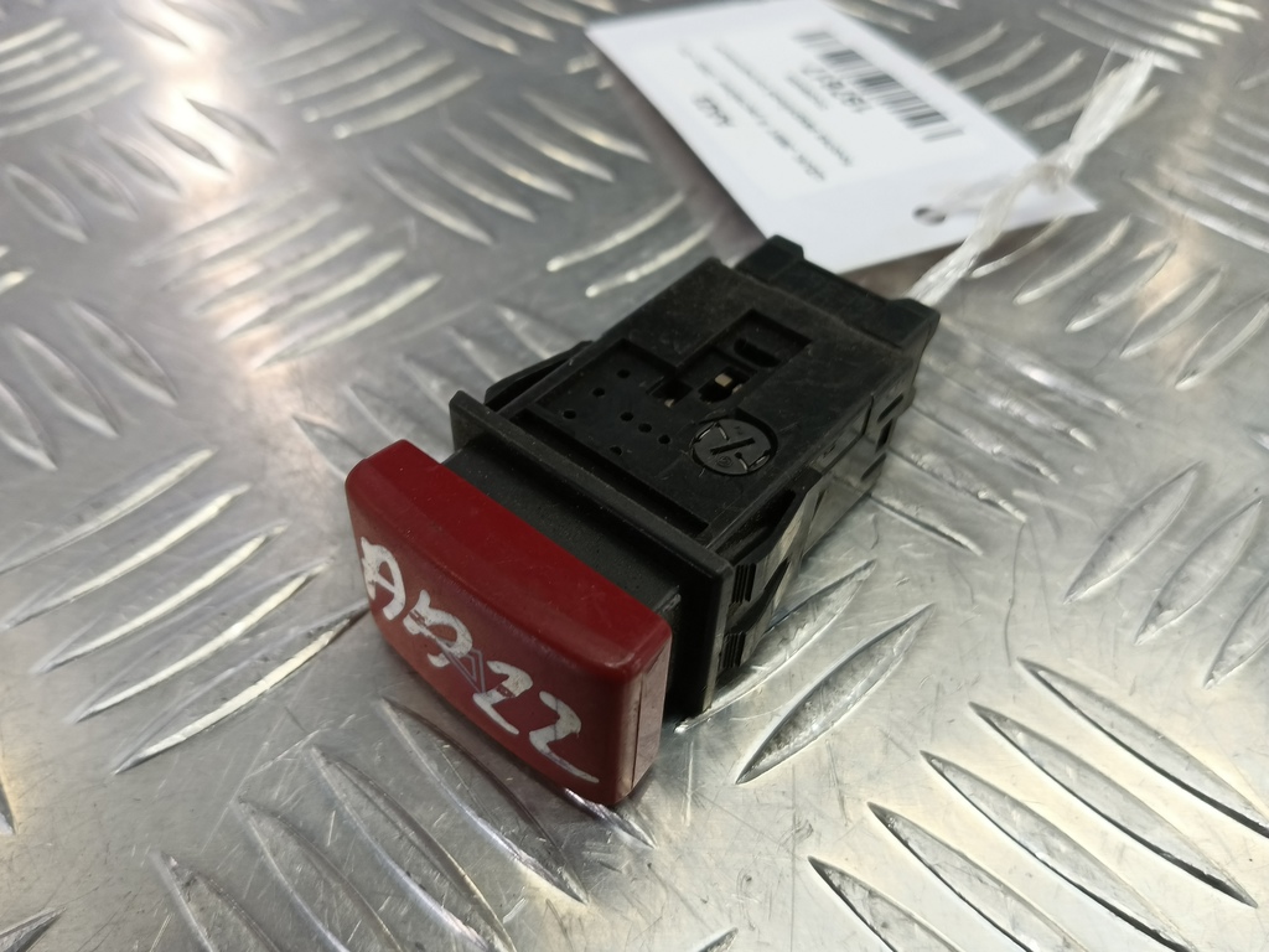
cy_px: 476
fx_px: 843
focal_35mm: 23
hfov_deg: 73.9
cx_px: 634
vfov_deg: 58.9
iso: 127
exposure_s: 1/50
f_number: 1.6
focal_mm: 4.11
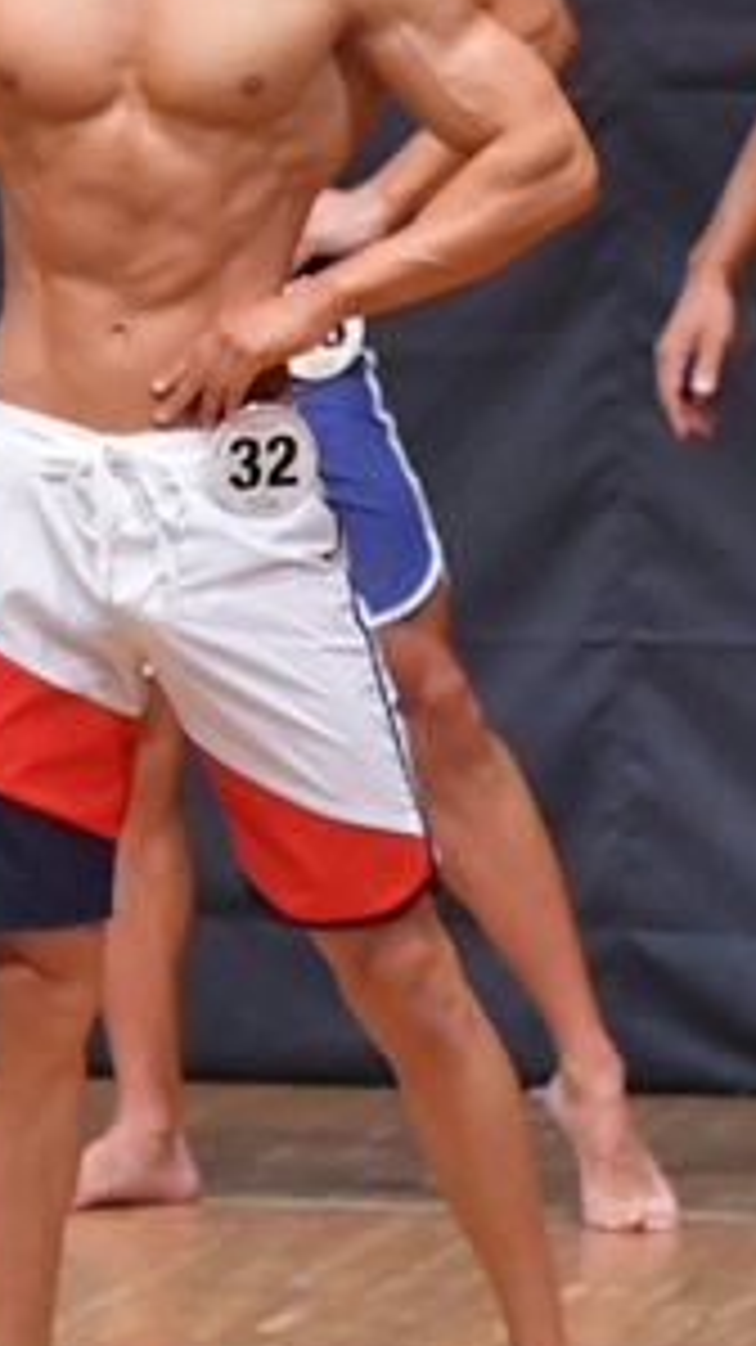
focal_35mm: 734
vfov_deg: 2.9
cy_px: 558
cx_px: -556
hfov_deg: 1.7
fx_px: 26180
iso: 6400
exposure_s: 1/400
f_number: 5.6
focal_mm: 180
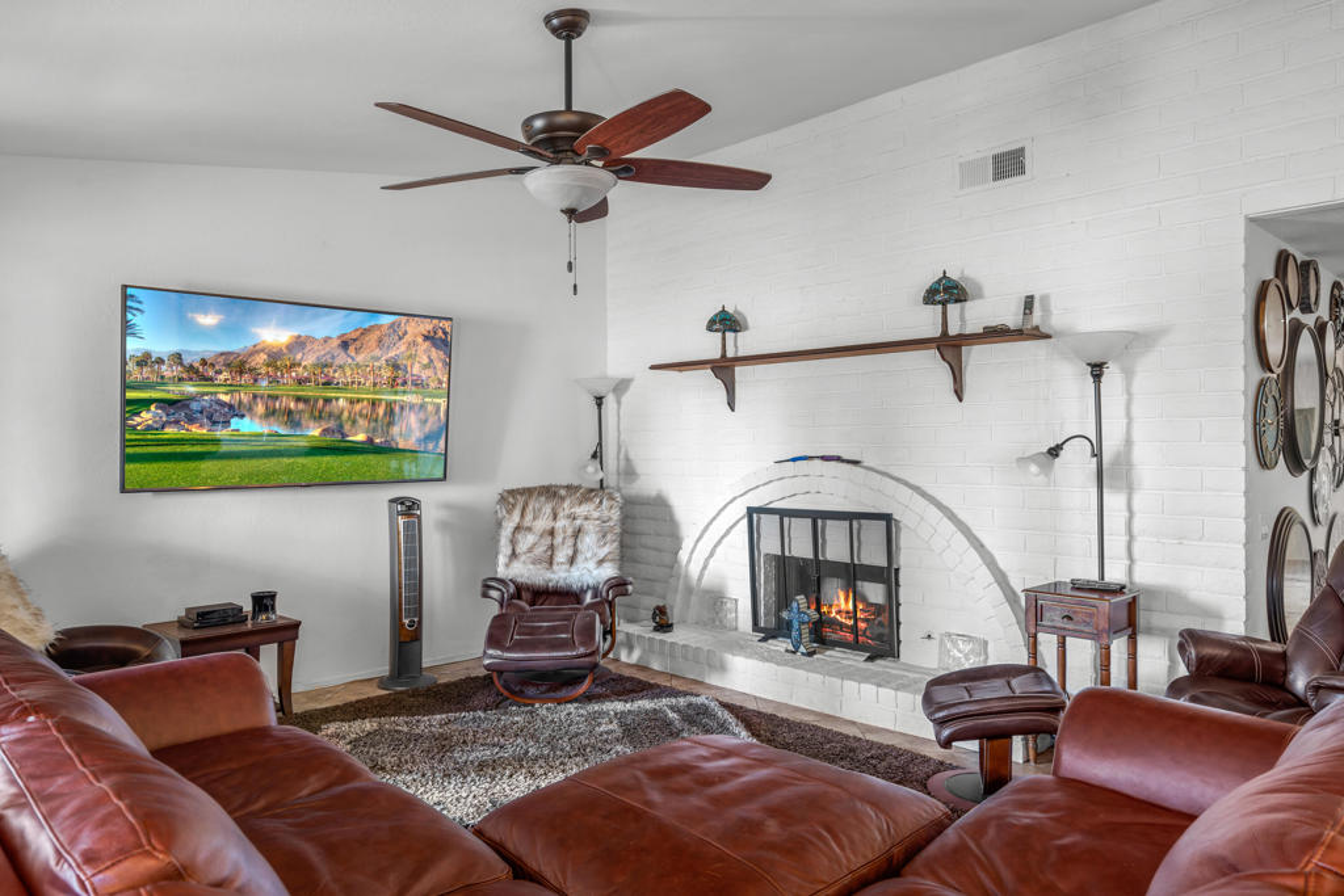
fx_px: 859
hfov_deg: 76.1
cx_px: 672
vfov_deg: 55.1
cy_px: 448
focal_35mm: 23
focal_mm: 23
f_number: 8
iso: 320
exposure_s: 6
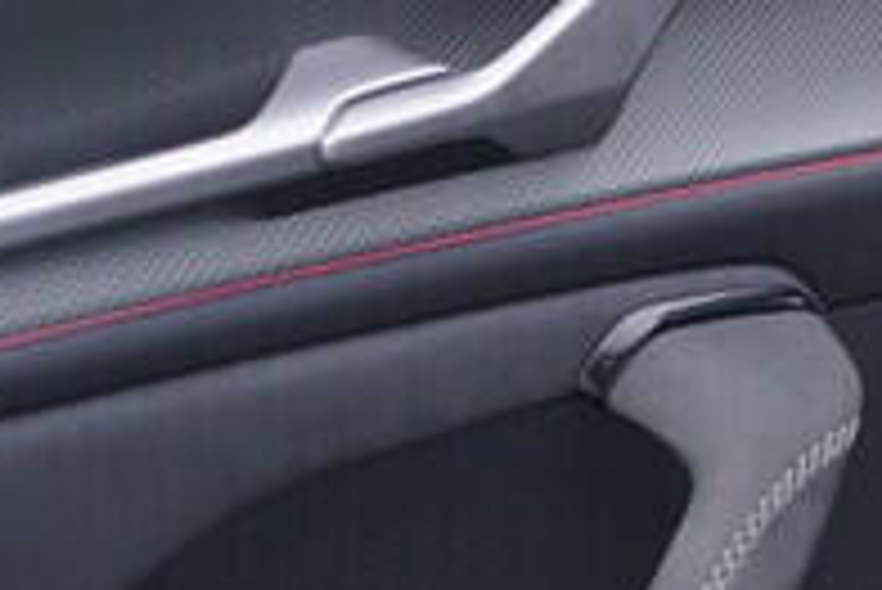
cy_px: -47
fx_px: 4609
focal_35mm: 188
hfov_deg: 9.7
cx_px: 2128
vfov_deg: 7.3
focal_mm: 24
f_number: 3.2
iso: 125
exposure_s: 1/50
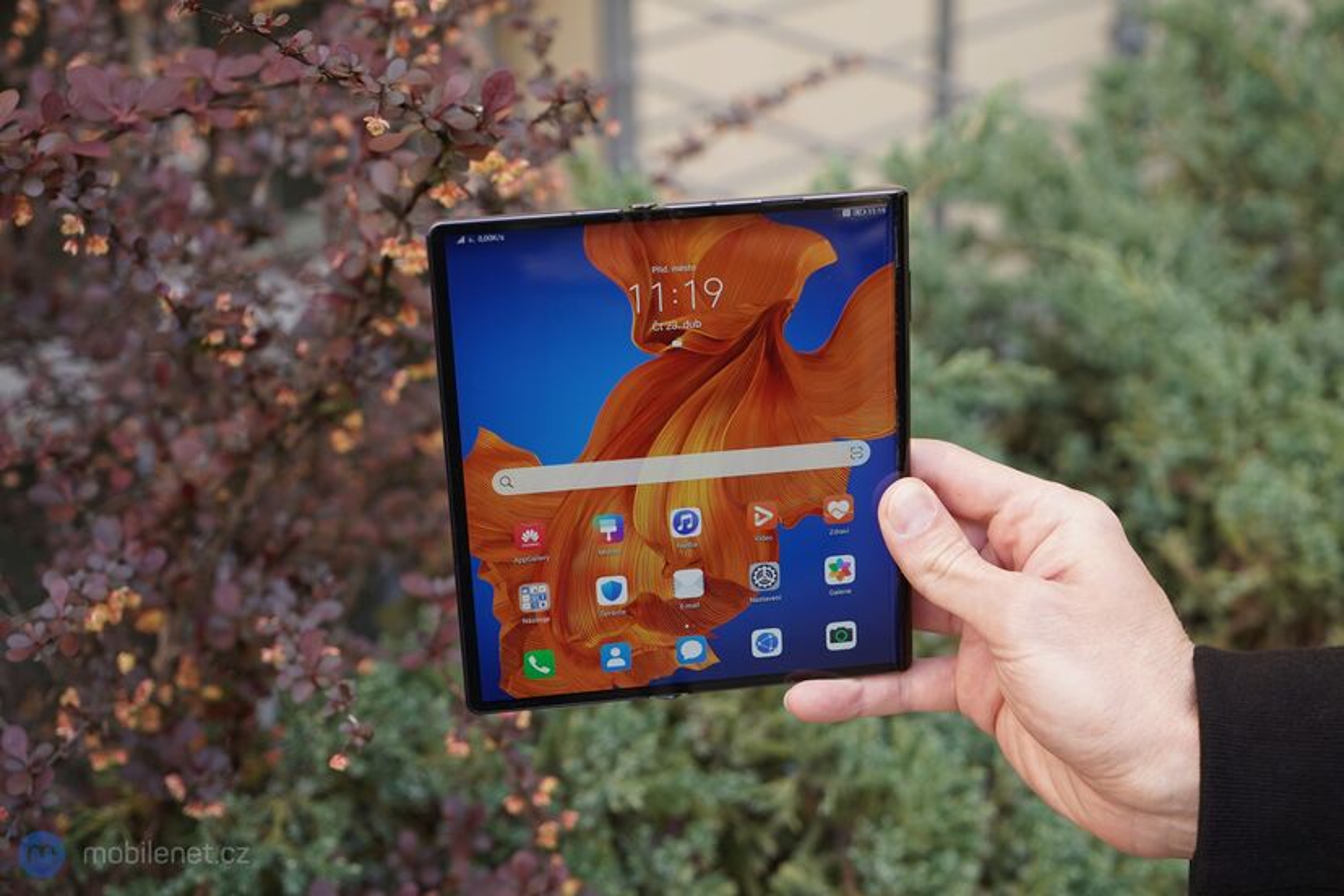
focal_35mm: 46
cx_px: 672
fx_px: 1717
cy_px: 448
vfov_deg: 29.2
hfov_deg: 42.7
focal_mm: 46
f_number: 4
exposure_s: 1/200
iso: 250
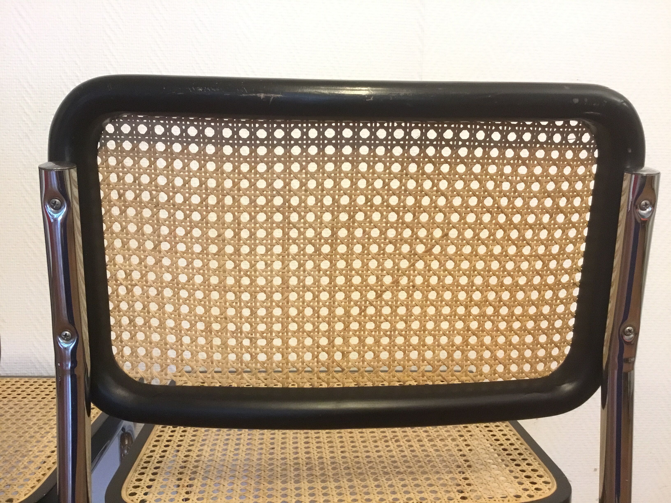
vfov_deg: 45.4
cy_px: 252
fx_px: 601
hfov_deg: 58.4
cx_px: 336
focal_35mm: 31
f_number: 2.4
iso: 200
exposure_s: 1/33
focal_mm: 3.3
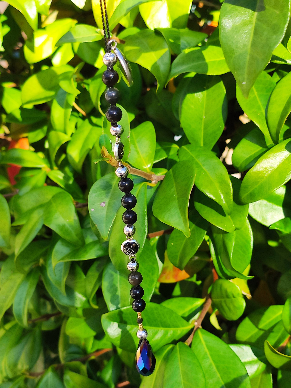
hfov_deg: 53.1
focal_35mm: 26
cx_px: 146
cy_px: 194
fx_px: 291
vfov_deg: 67.3
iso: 112
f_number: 1.75
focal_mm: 4.77
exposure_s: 1/550
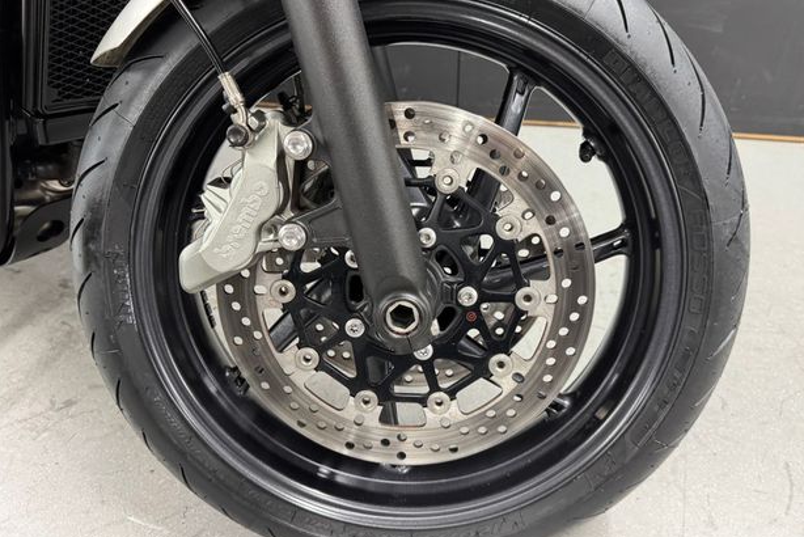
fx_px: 581
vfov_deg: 49.4
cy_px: 231
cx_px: 416
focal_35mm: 26
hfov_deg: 69.3
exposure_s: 1/50
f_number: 1.78
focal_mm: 6.76
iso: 400
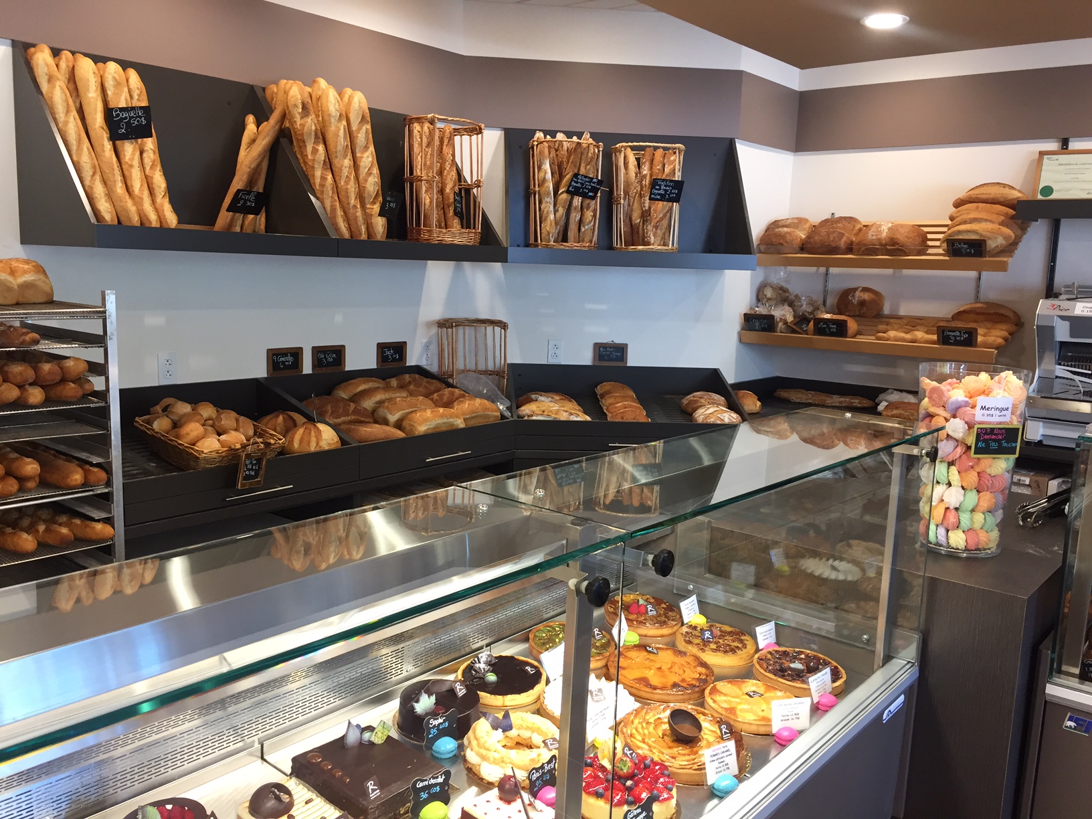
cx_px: 546
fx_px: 915
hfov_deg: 61.7
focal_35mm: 29
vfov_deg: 48.2
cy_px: 410
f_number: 2.2
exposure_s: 1/30
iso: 64
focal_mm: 4.15
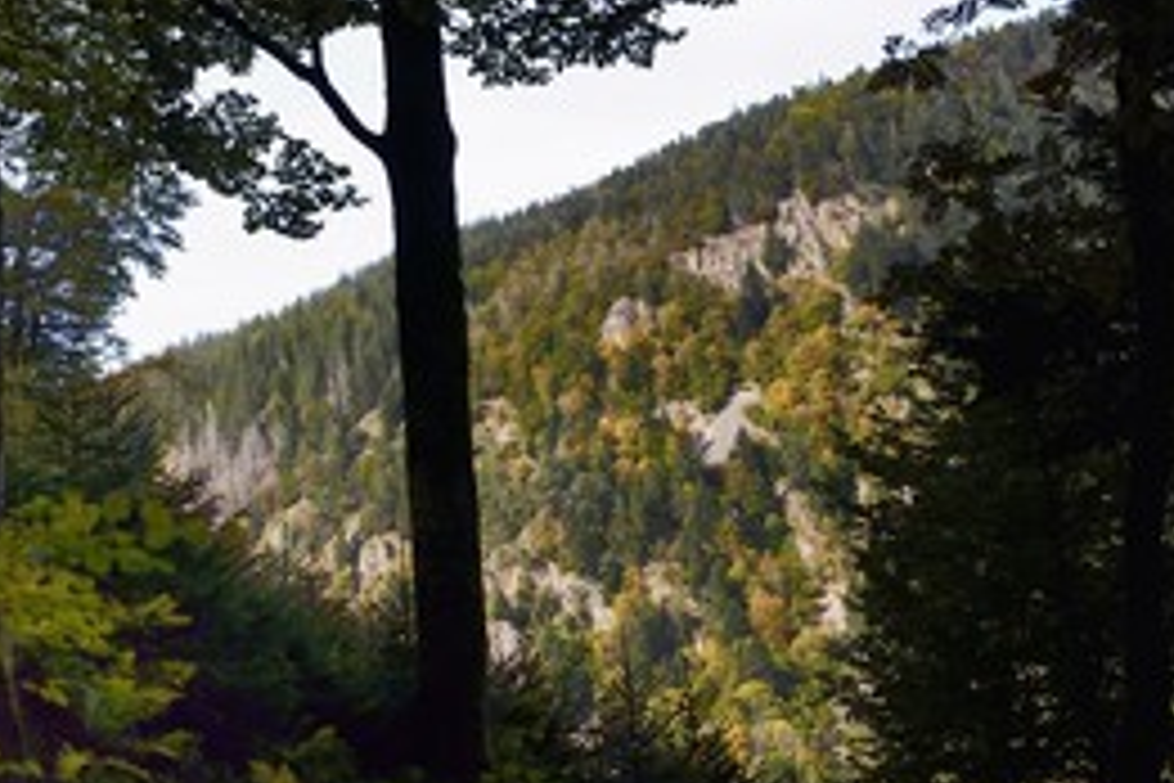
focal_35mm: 58
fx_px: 1891
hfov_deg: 33.6
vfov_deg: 23.4
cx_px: 263
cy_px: 382
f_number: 8
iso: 800
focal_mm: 36
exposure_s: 1/320
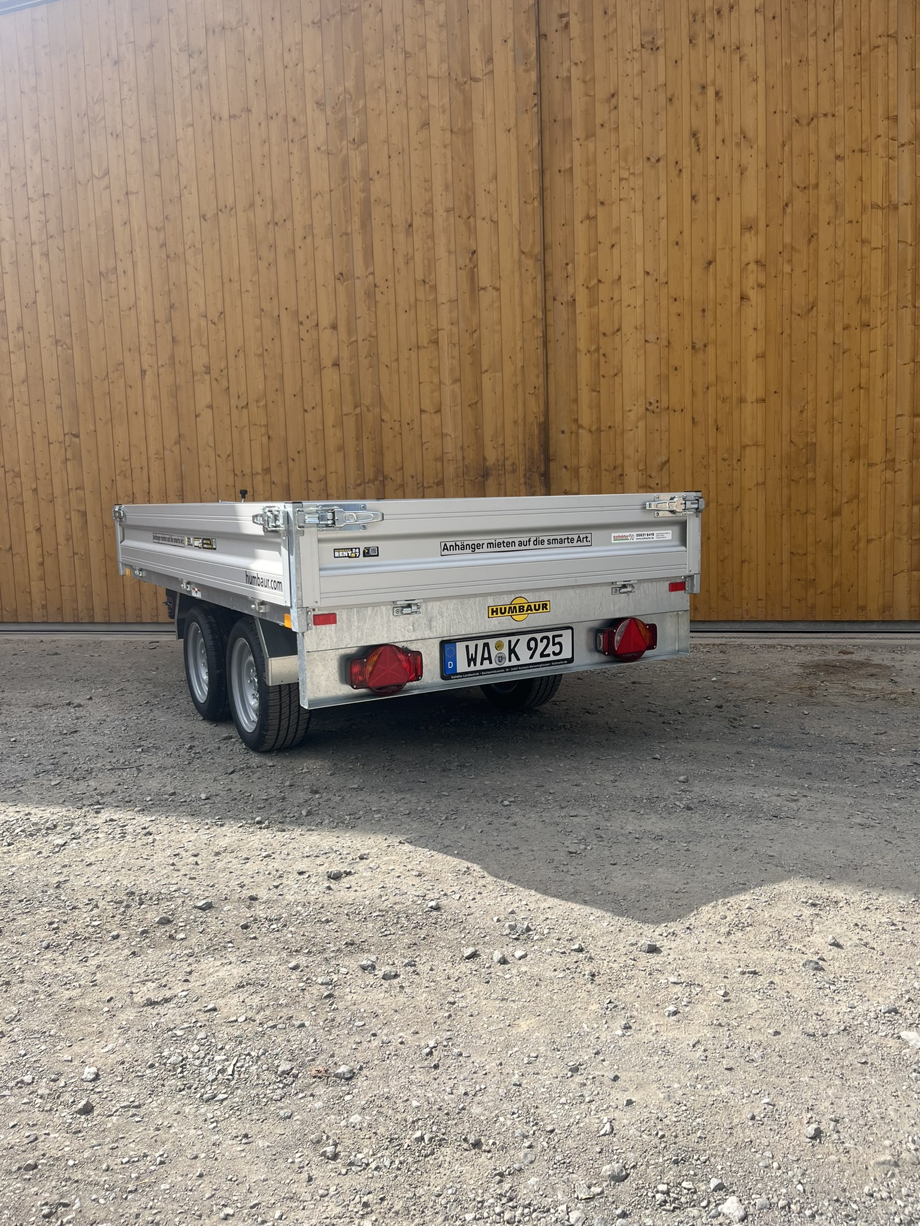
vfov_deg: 67.3
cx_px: 460
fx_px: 921
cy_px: 613
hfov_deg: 53.1
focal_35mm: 26
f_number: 1.6
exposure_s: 1/2101
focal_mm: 5.1
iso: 50
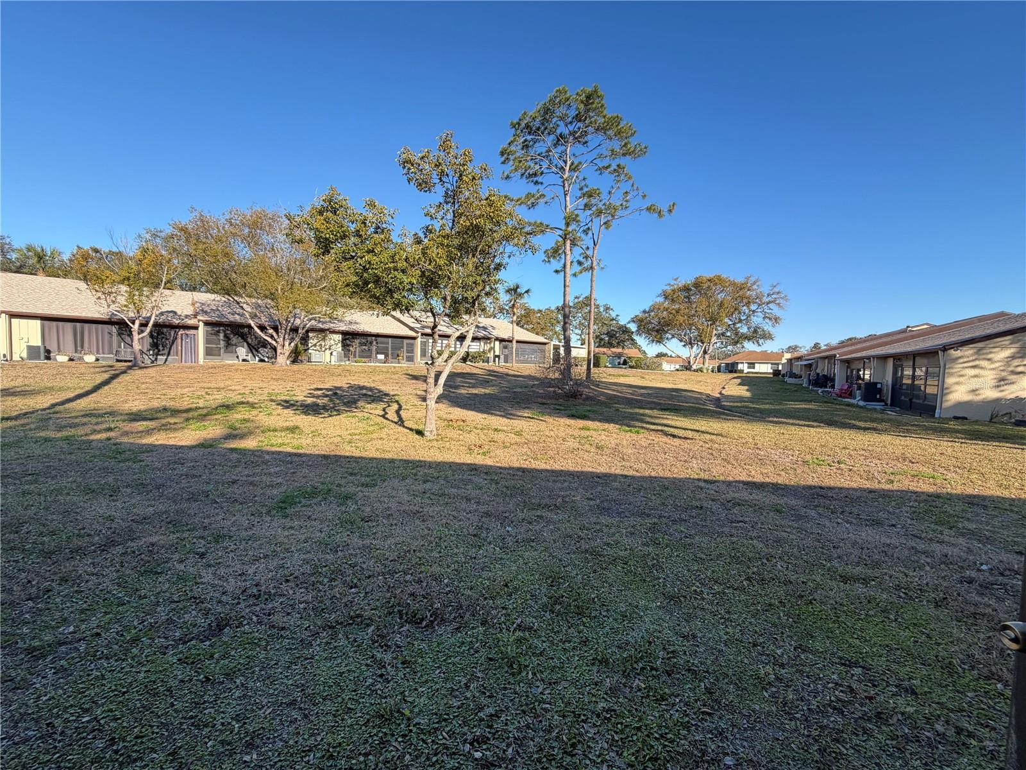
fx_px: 415
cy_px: 385
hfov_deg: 102.1
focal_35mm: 14
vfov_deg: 85.7
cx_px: 513
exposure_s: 1/228
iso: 50
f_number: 2.2
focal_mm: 2.22
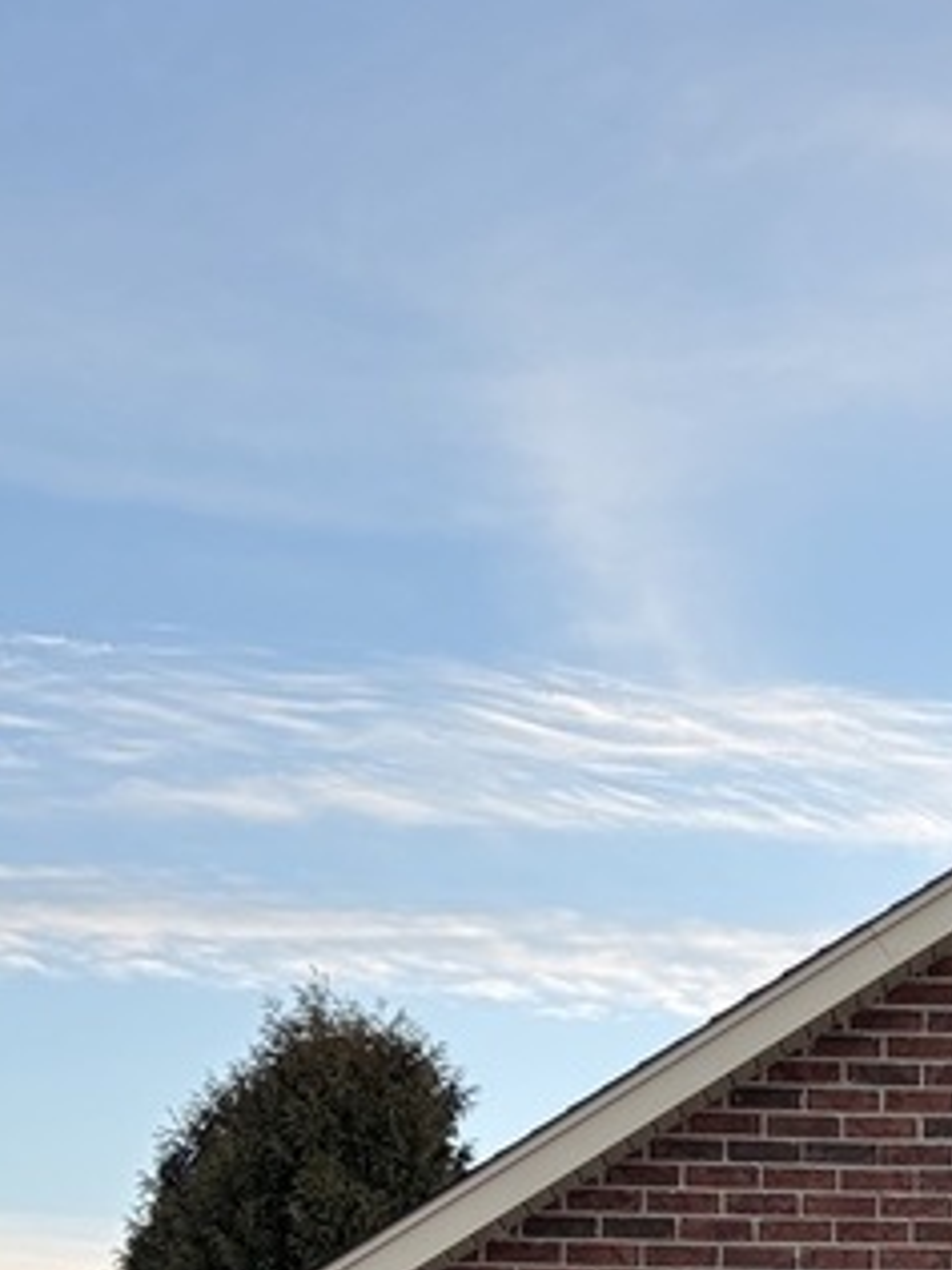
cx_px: 1165
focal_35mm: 89
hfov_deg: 15.9
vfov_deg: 20.6
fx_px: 3264
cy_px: 1523
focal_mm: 5.96
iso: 50
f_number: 1.6
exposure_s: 1/313
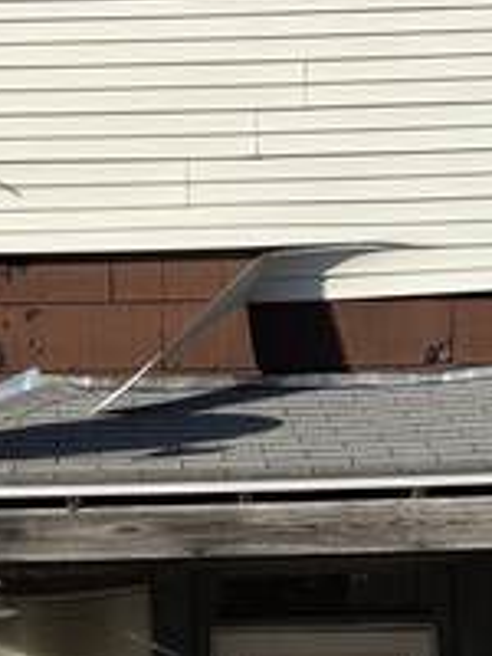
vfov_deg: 16.7
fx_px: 2179
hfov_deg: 12.8
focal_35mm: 115
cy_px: 679
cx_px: 52
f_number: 1.78
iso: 80
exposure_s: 1/3145
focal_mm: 6.76
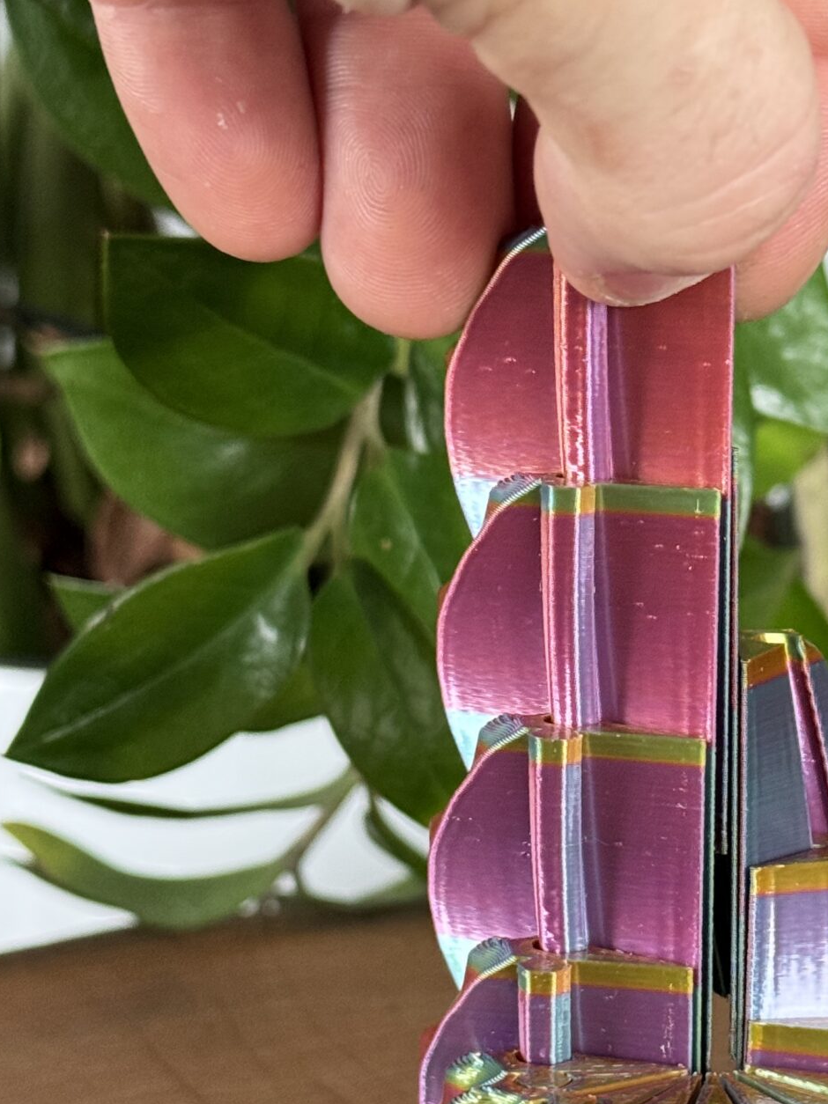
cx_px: 708
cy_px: 746
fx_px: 3127
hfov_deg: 15.0
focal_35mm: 98
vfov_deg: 20.0
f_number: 1.78
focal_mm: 6.76
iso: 250
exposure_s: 1/48
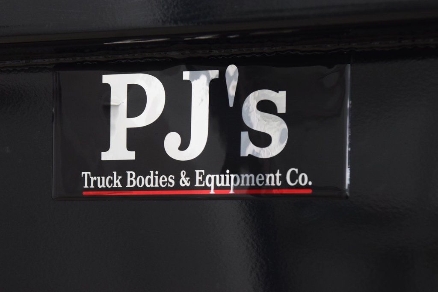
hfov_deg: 19.5
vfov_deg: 13.0
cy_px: 146
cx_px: 219
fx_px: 1278
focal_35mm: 105
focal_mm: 70
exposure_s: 1/30
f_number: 5.6
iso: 1600
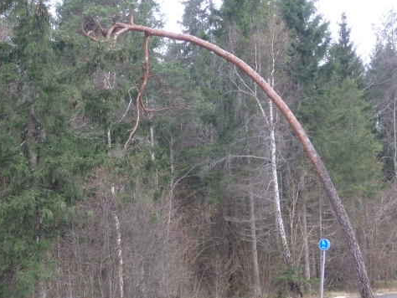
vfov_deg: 18.2
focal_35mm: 81
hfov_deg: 24.1
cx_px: 196
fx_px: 929
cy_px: 170
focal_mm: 10.8
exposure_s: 1/100
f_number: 4.2
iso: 640
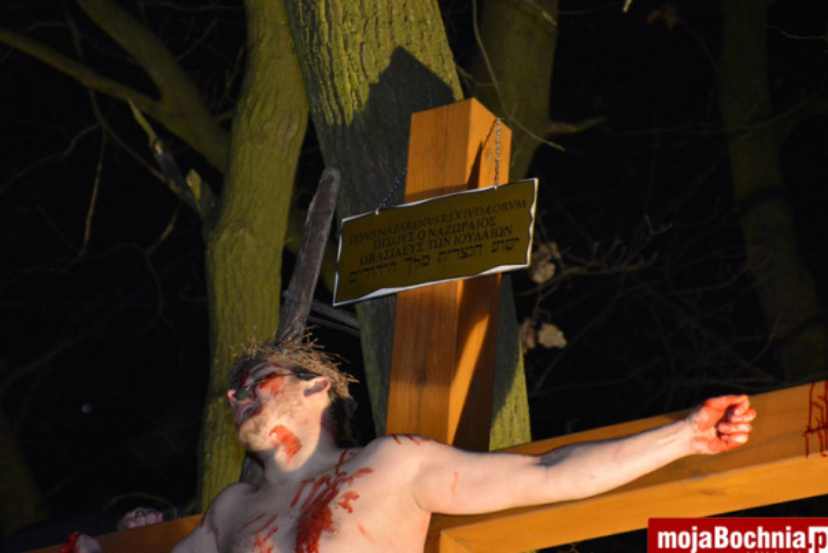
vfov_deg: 6.5
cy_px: 279
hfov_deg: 9.7
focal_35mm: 213
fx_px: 4900
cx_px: 404
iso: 1600
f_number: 5.6
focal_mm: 130
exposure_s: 1/50
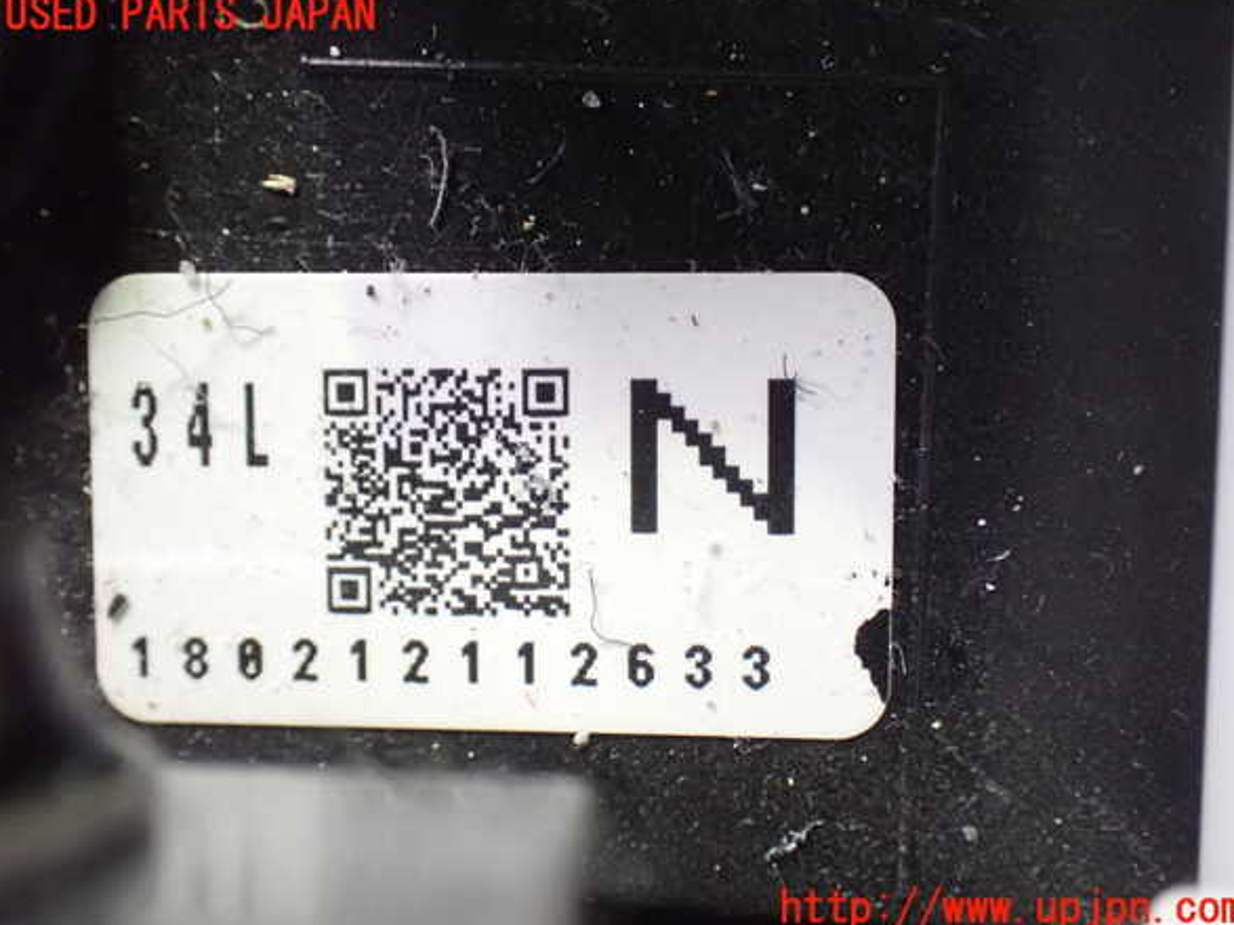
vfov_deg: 32.2
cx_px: 624
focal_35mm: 45
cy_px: 462
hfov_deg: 42.1
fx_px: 1604
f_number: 2.9
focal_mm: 7.84
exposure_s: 1/25
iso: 1600
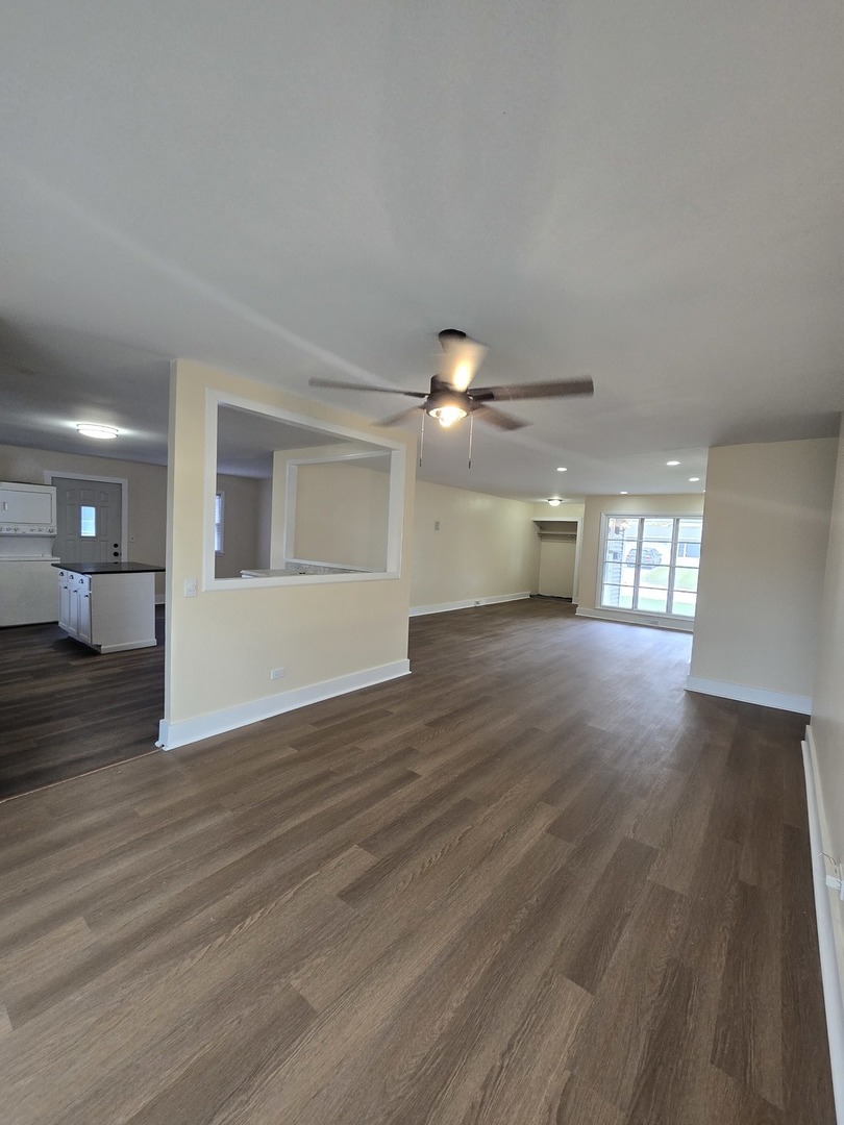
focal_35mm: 13
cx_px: 422
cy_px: 562
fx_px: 423
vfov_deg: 106.2
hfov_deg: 89.9
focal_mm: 2.2
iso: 200
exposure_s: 1/60
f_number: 2.2
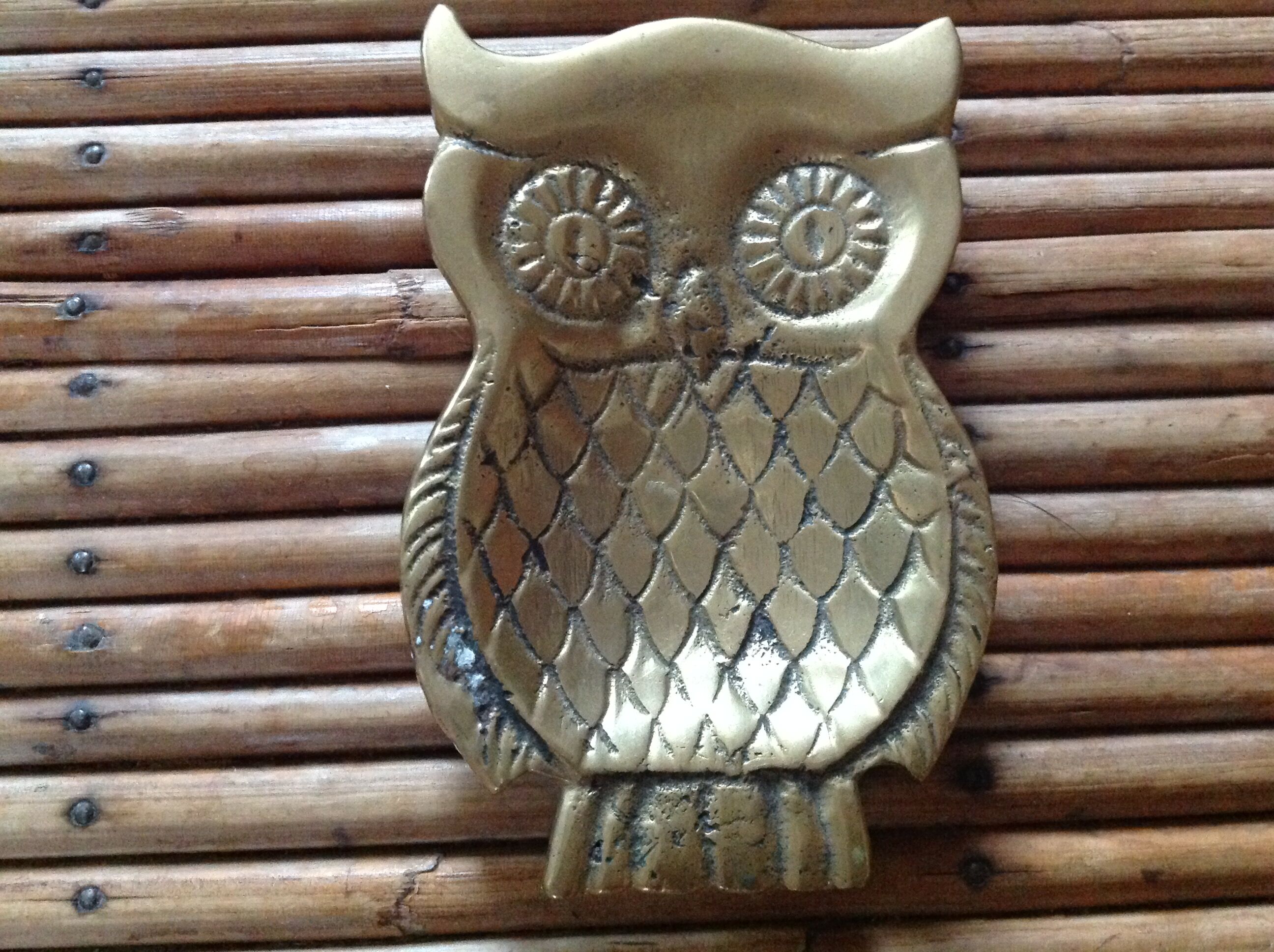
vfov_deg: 40.6
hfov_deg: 52.7
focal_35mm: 35
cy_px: 476
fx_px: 1286
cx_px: 637
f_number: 2.4
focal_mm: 4.28
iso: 640
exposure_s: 1/15
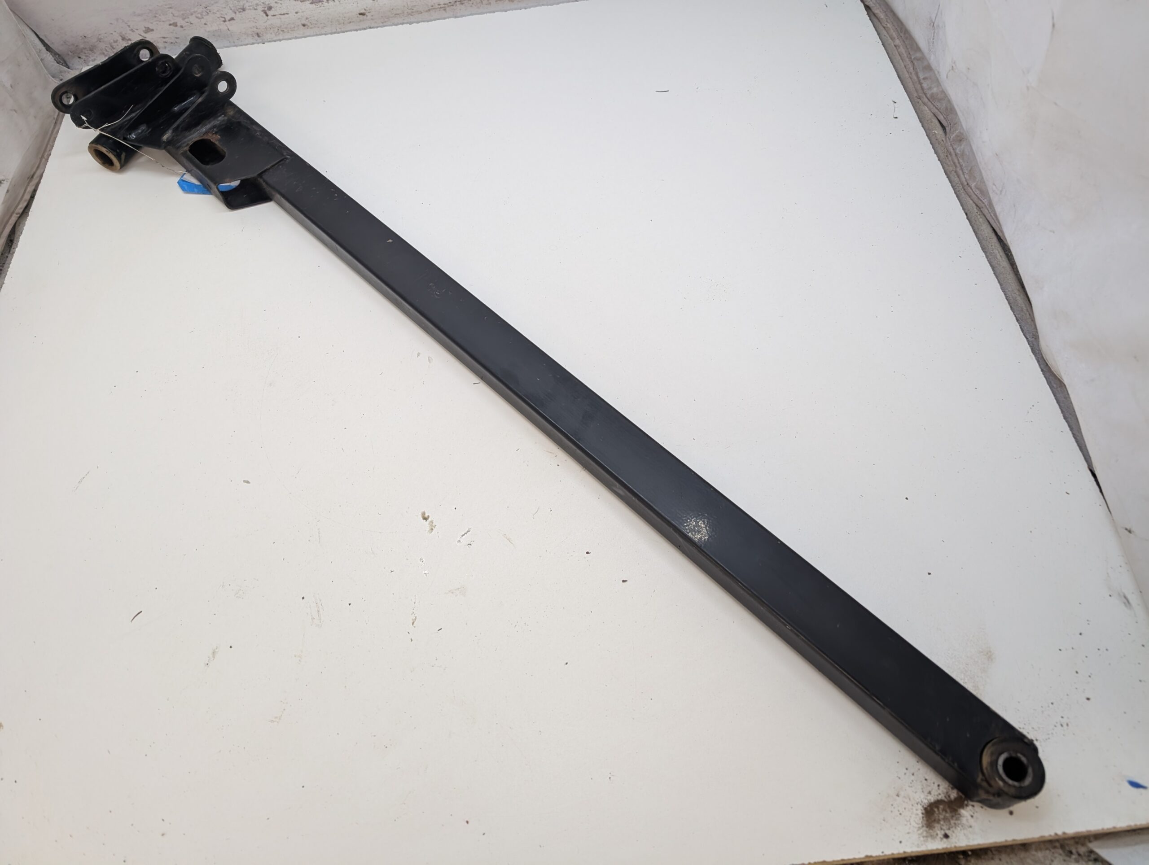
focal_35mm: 24
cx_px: 574
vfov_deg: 56.9
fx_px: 798
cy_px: 432
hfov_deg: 71.5
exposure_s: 1/26
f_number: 1.68
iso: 60
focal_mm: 6.9
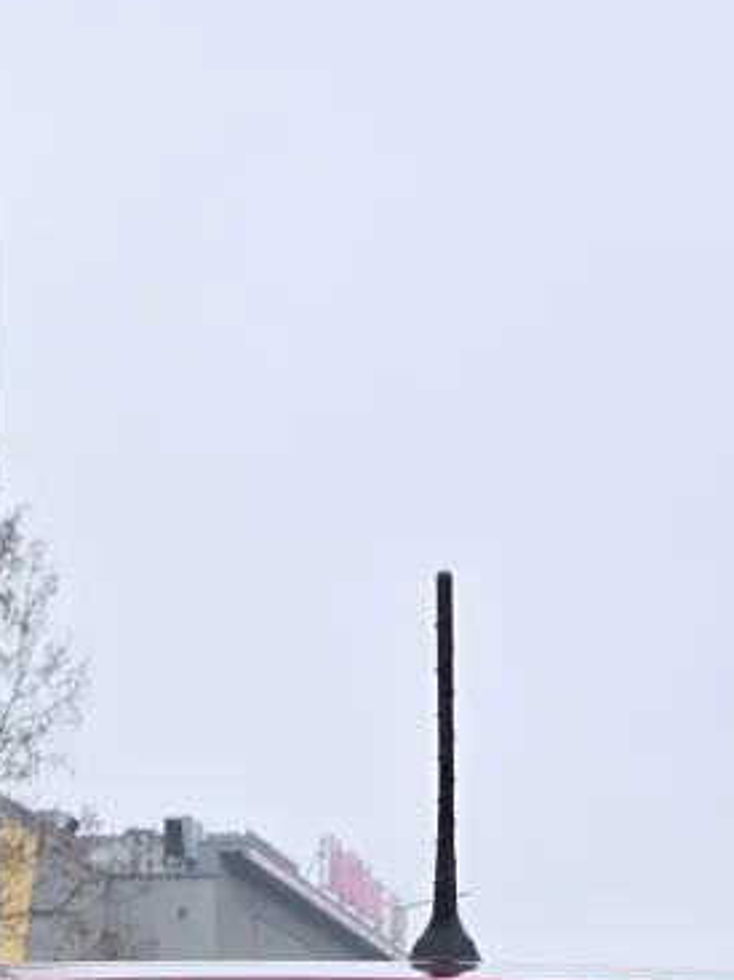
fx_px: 3027
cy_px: 2263
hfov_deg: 13.8
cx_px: 246
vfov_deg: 13.8
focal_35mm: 107
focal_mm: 6.3
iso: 50
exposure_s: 1/180
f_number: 1.7
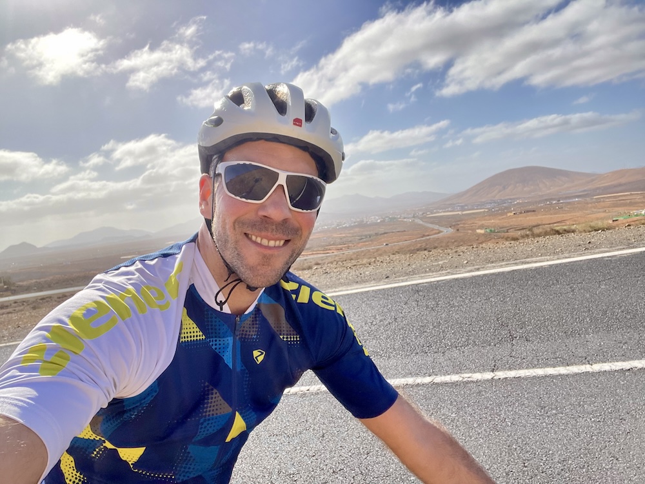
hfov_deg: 73.9
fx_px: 429
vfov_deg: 58.9
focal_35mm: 23
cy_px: 242
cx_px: 322
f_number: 2.2
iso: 25
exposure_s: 1/1080
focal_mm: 2.71
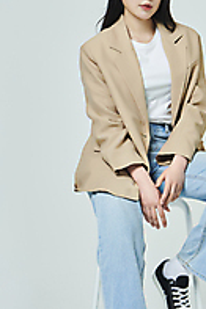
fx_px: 1083
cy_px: 144
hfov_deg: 10.8
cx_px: 147
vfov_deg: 16.3
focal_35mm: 126
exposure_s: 1/125
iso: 100
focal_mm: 62
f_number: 11
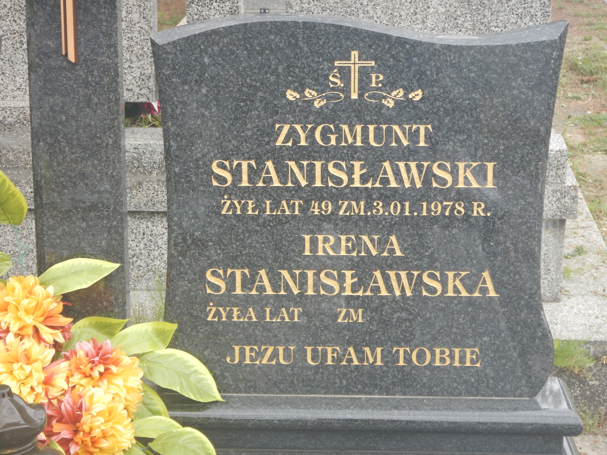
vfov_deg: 18.9
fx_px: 1368
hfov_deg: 25.0
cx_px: 304
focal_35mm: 78
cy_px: 228
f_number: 4.6
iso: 125
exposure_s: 1/100
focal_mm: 14.1
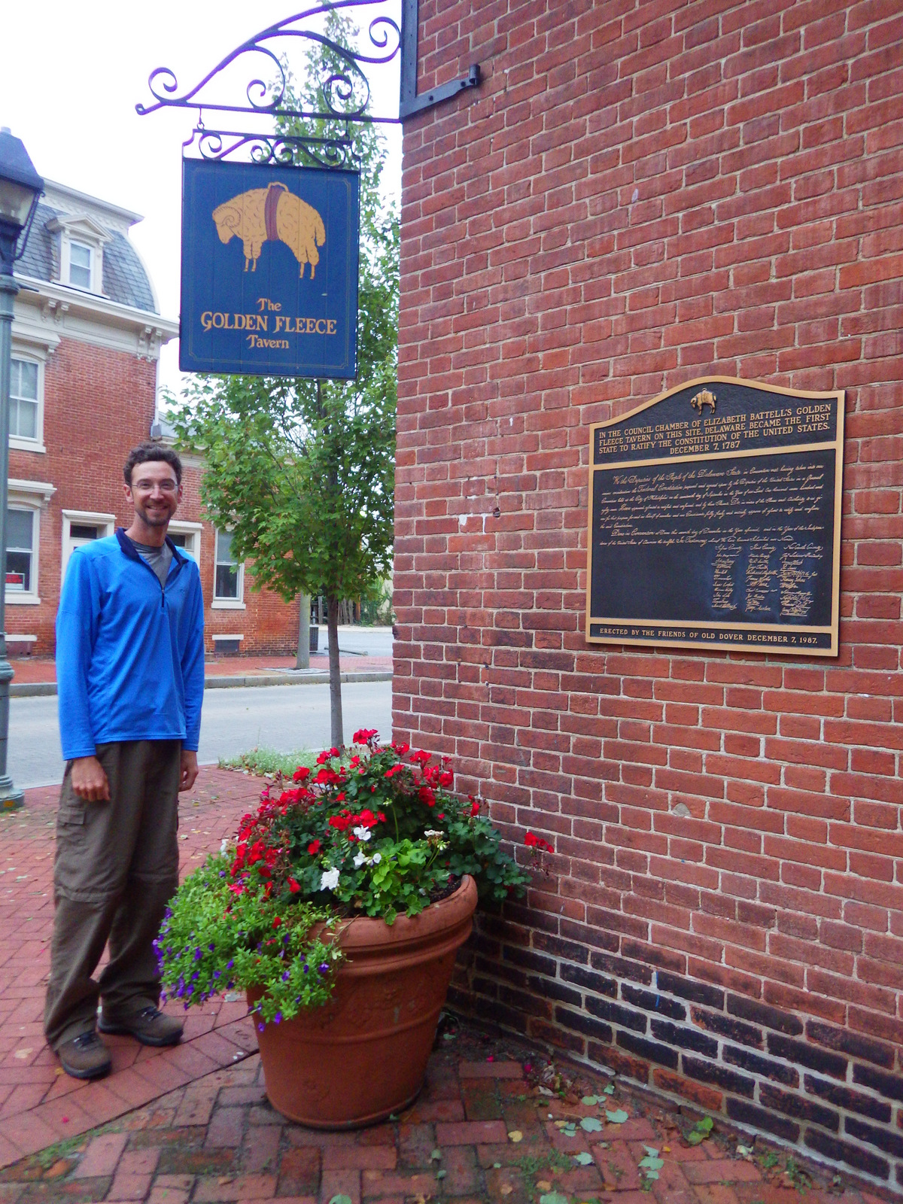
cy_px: 602
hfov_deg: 54.9
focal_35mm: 25
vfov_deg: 69.4
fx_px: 870
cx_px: 452
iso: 500
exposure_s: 1/45
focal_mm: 4.5
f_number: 2
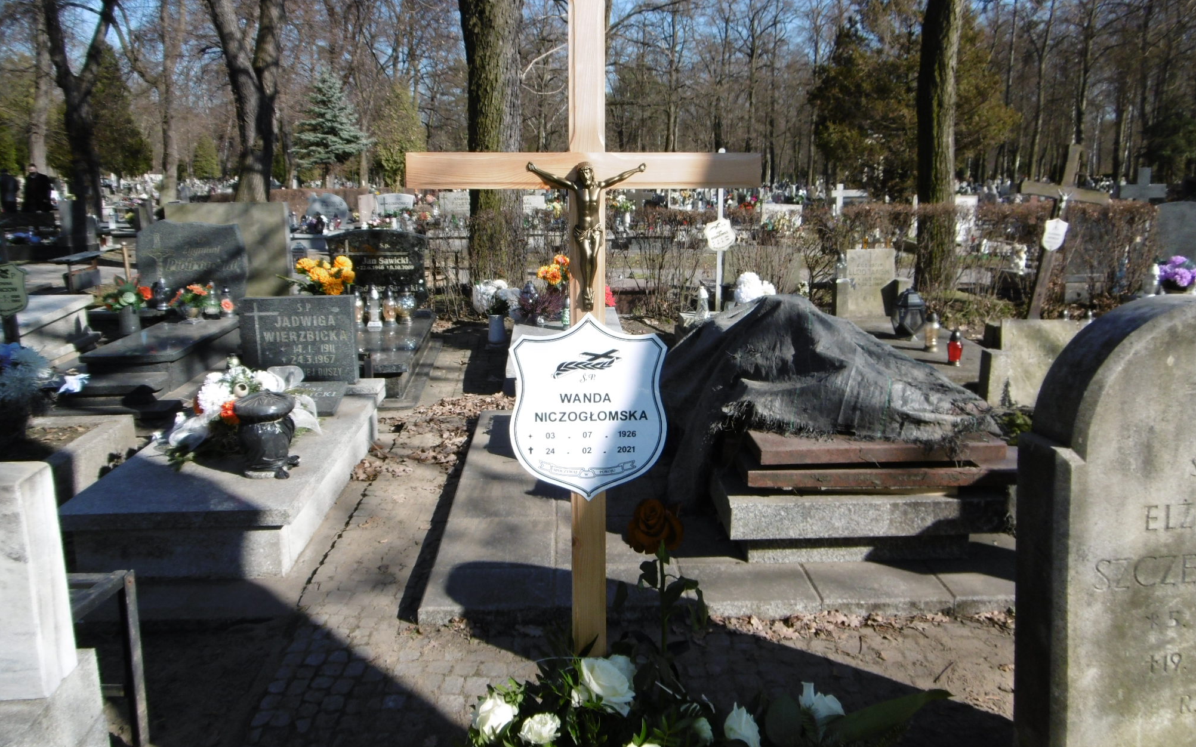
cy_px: 311
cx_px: 591
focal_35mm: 26
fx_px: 847
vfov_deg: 47.4
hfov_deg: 70.4
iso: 100
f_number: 3.1
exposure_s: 1/800
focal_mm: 4.3
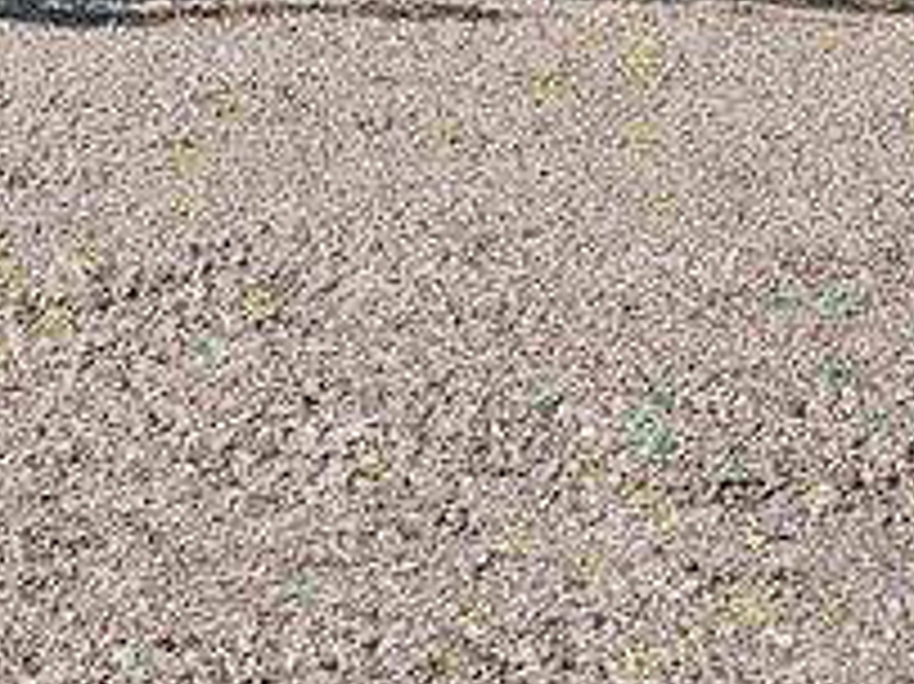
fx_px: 3061
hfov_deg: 16.8
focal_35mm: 116
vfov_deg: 12.0
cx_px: 171
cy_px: -454
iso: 25
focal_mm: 5.4
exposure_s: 1/2145
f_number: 1.8
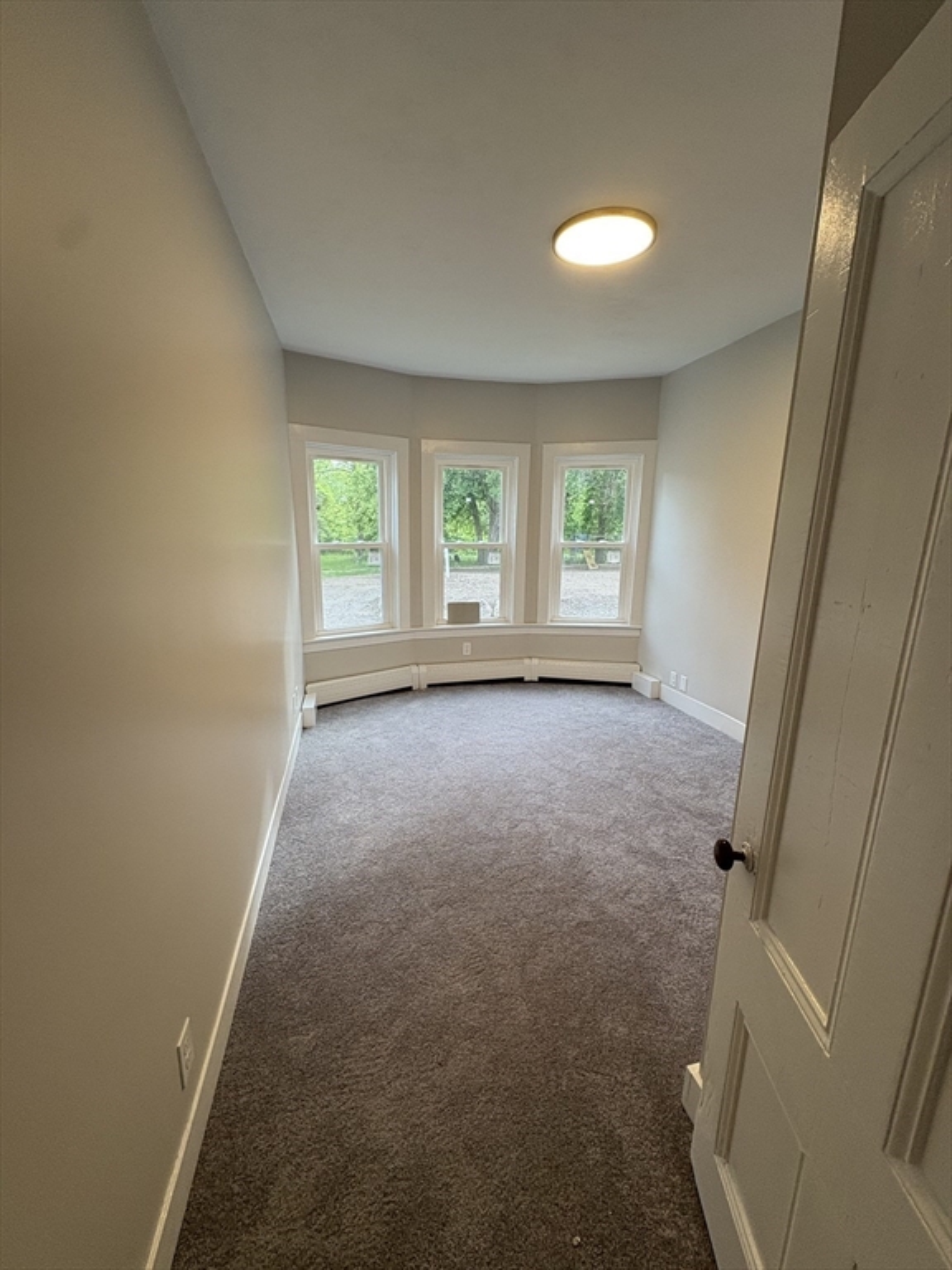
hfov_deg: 85.7
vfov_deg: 102.1
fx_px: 513
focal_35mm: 14
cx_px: 476
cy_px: 635
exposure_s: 1/120
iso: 125
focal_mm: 2.22
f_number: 2.2
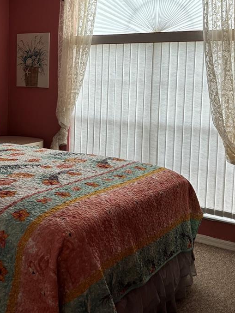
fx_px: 416
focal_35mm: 46
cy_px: 104
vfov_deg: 40.7
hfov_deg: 31.2
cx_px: 70
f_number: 1.6
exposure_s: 1/121
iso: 100
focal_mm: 5.96
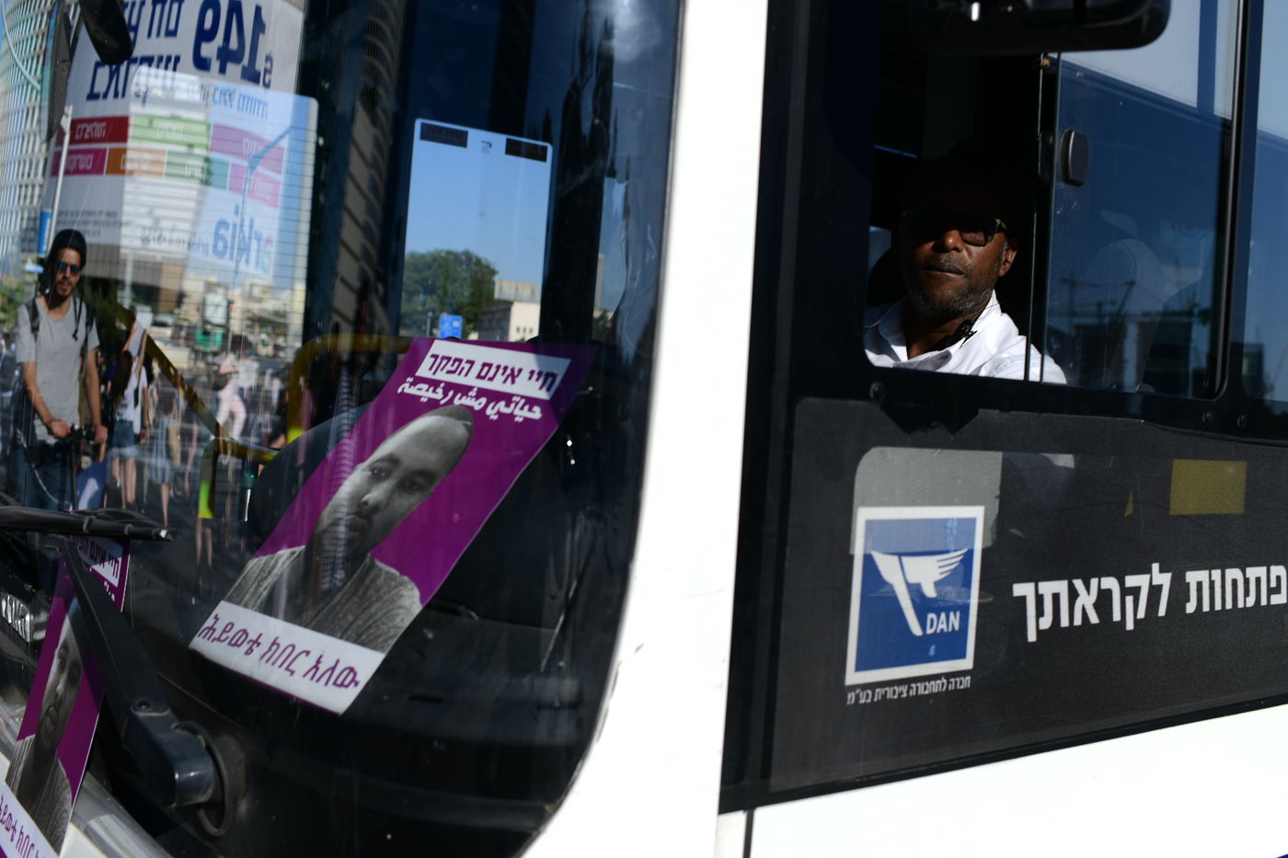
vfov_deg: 37.8
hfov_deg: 54.4
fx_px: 1252
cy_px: 429
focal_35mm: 35
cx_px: 644
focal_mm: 35
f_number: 5.6
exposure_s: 1/320
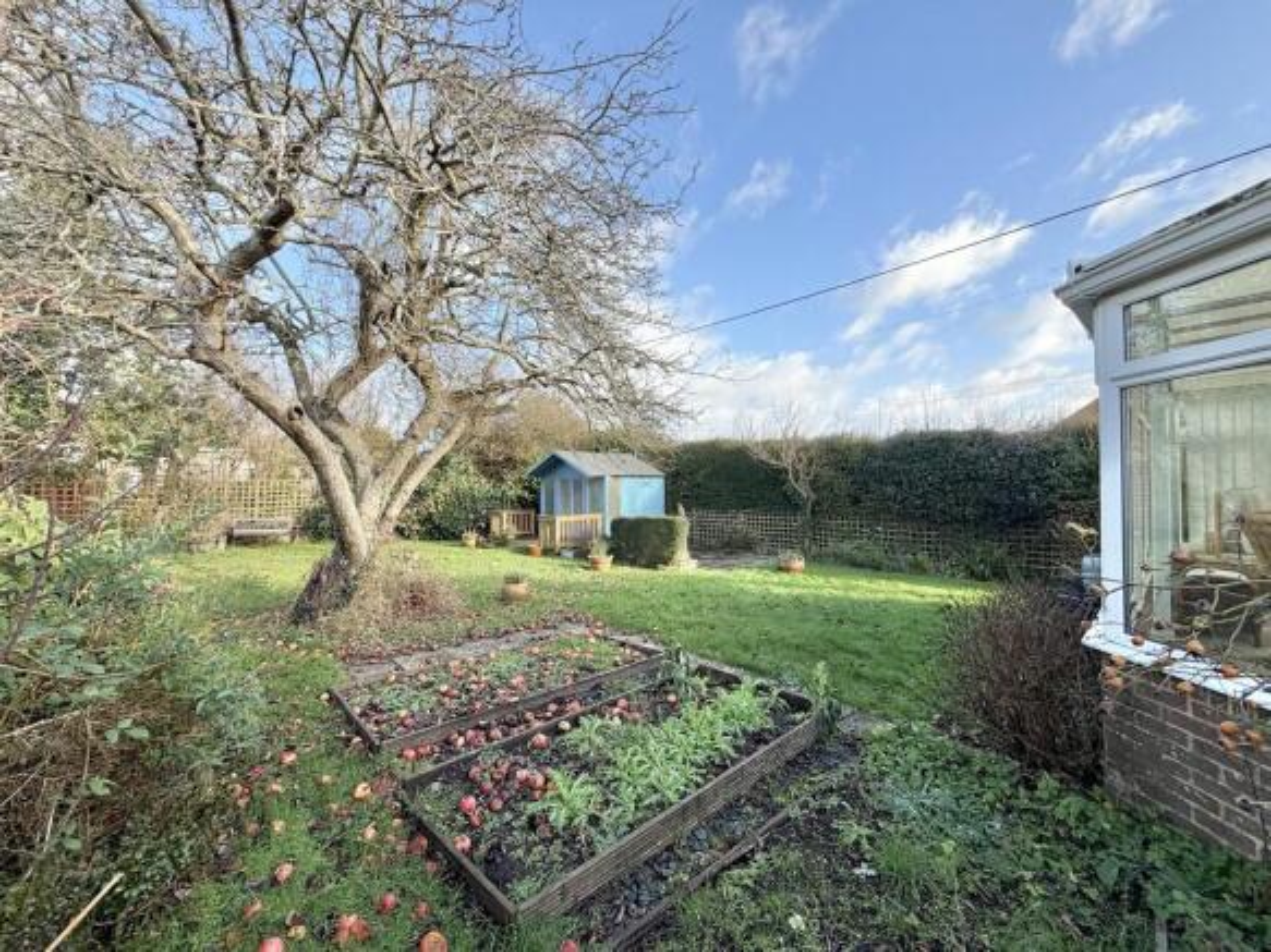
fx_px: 514
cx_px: 636
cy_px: 476
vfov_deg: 85.7
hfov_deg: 102.1
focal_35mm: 14
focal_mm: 2.22
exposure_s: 1/502
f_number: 2.2
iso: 50
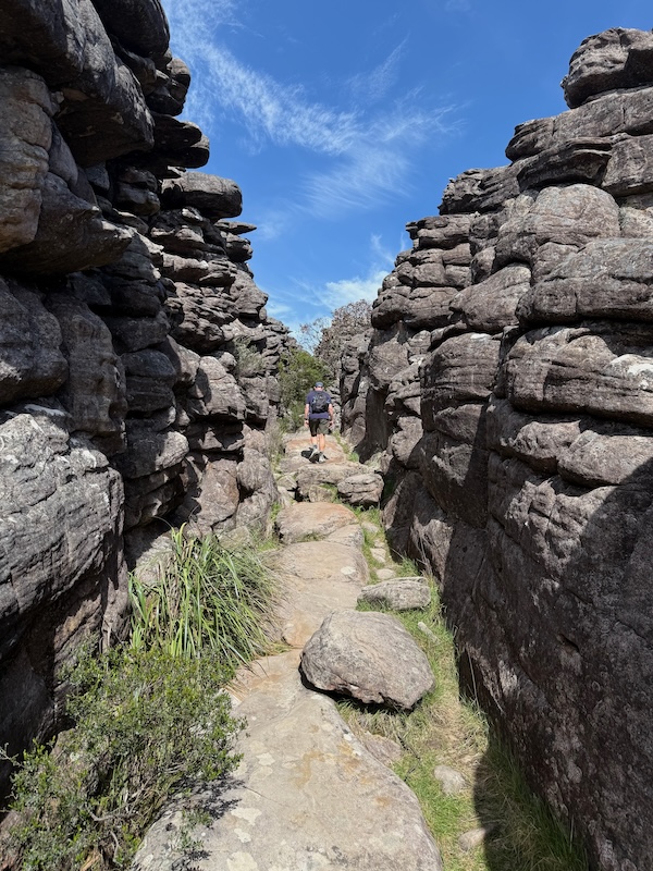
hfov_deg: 56.8
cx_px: 326
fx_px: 604
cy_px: 436
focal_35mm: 24
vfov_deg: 71.6
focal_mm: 6.76
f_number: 1.78
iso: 80
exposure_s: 1/2801
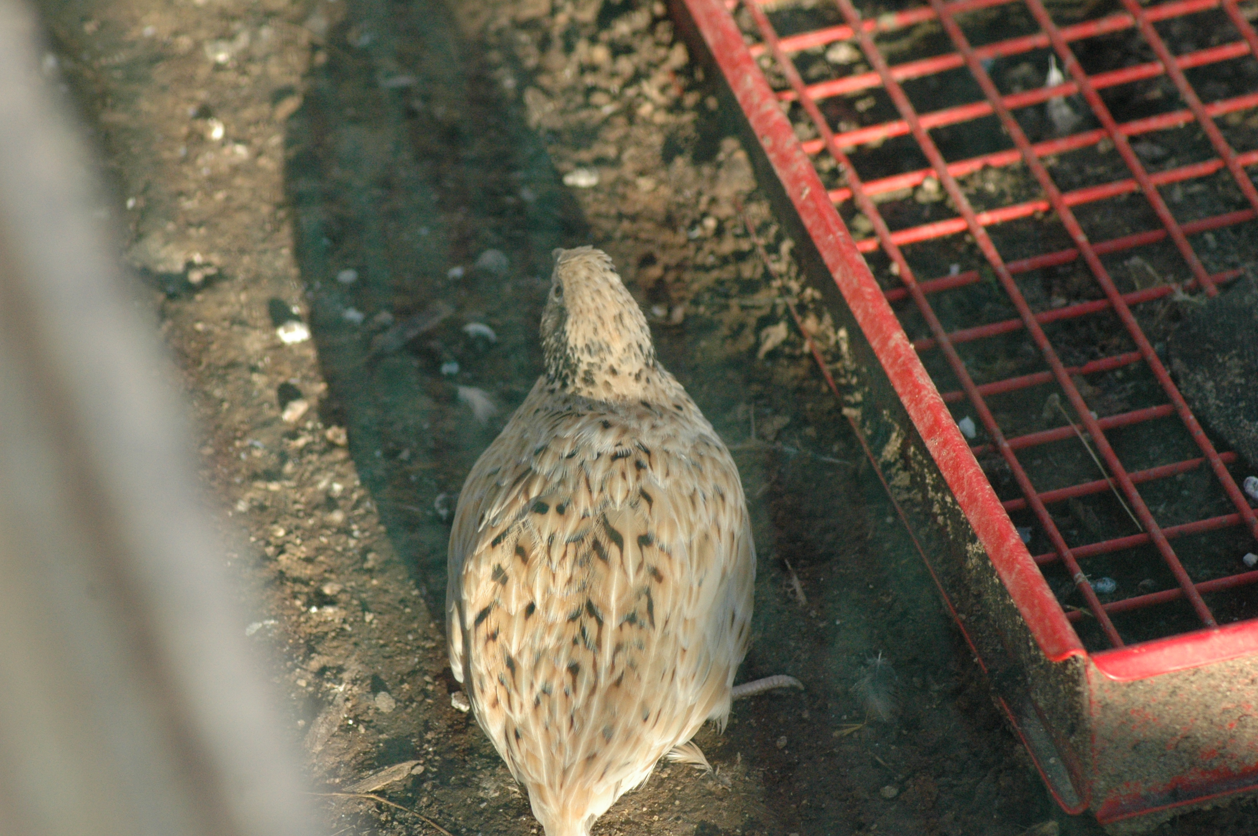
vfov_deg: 6.8
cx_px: 629
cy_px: 418
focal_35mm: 202
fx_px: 7070
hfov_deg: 10.2
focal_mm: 135
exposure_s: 1/640
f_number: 6.3
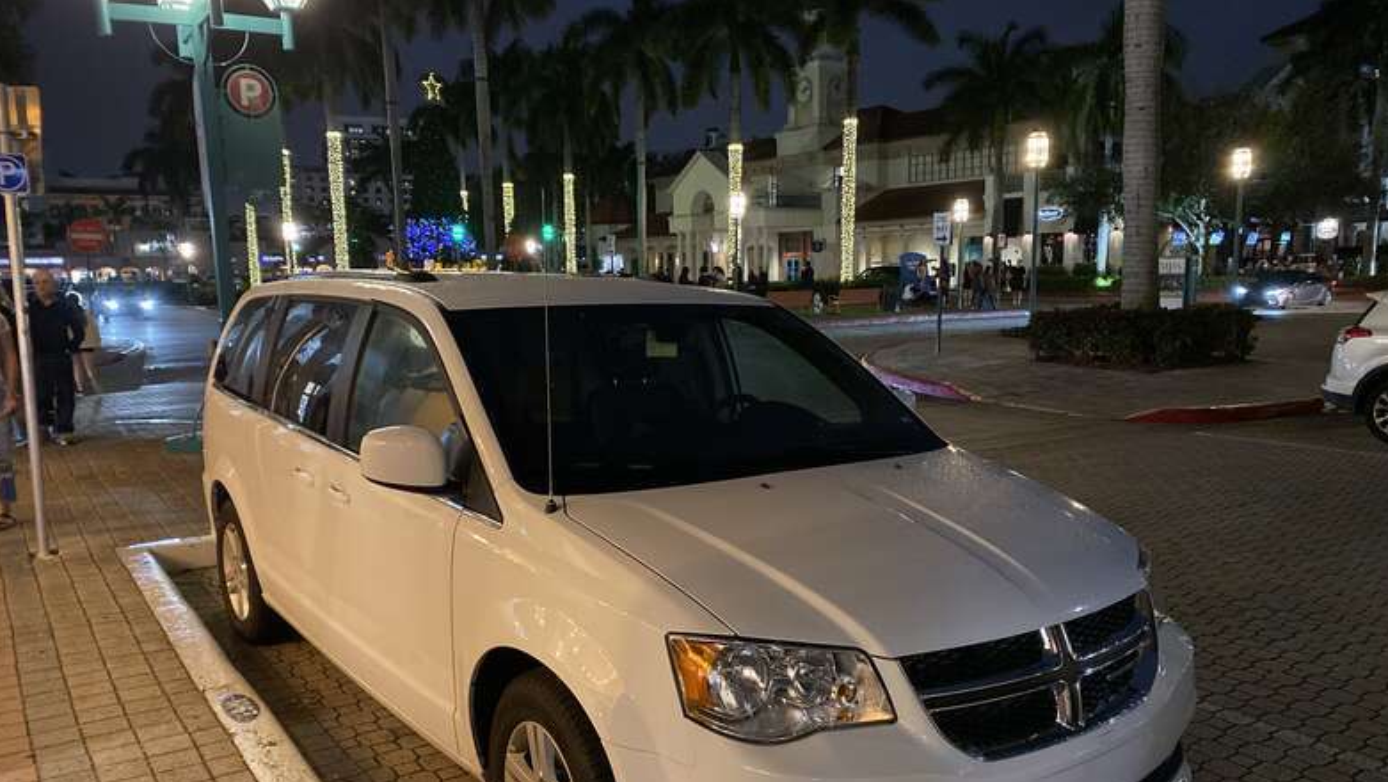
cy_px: 473
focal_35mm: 29
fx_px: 1068
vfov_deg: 40.0
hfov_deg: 66.0
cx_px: 698
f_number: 1.8
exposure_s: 1/30
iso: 800
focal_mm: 4.25
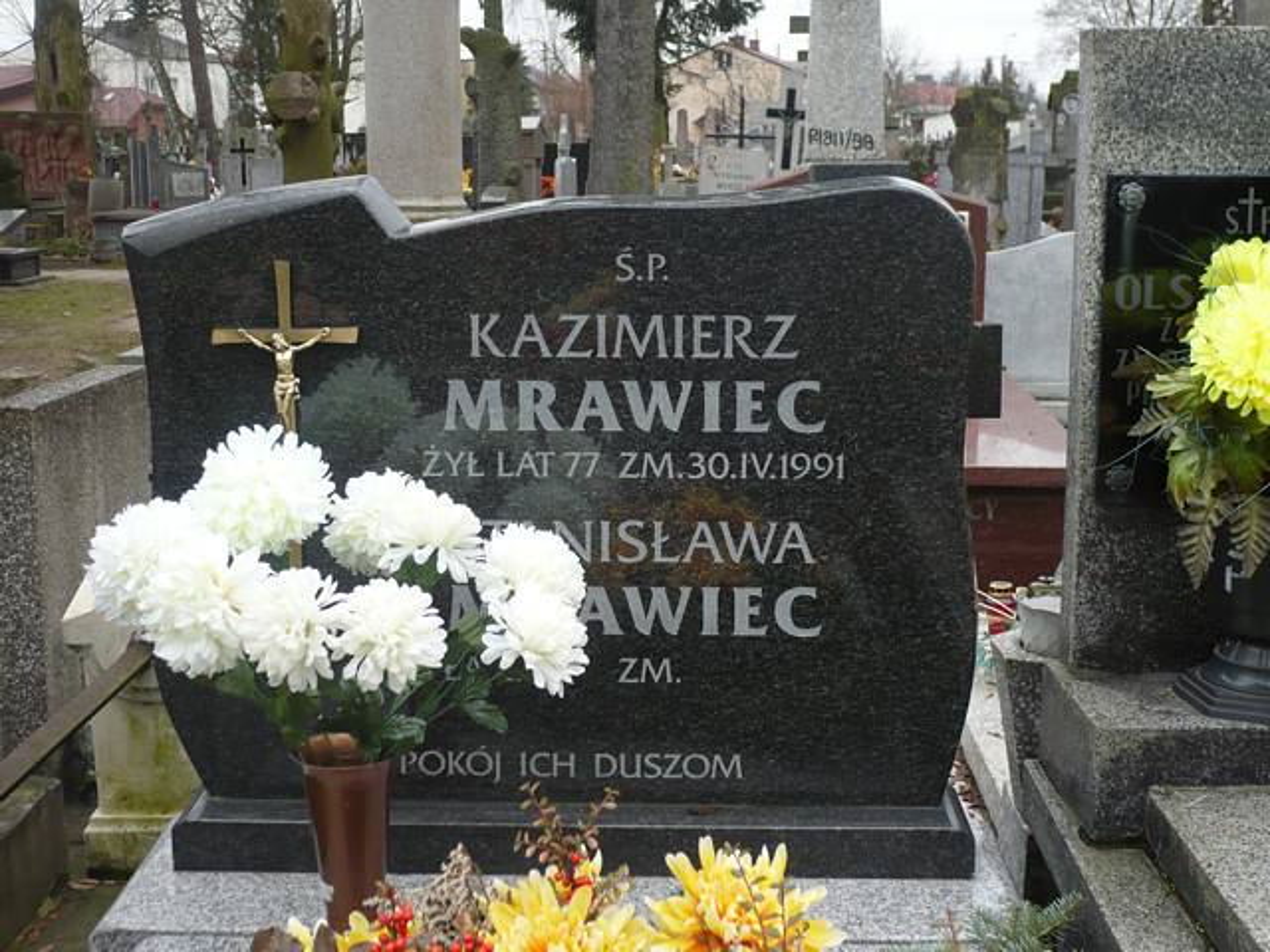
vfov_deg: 29.1
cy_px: 476
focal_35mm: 50
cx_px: 635
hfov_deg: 38.2
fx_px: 1834
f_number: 3.4
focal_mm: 8.3
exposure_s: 1/50
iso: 100
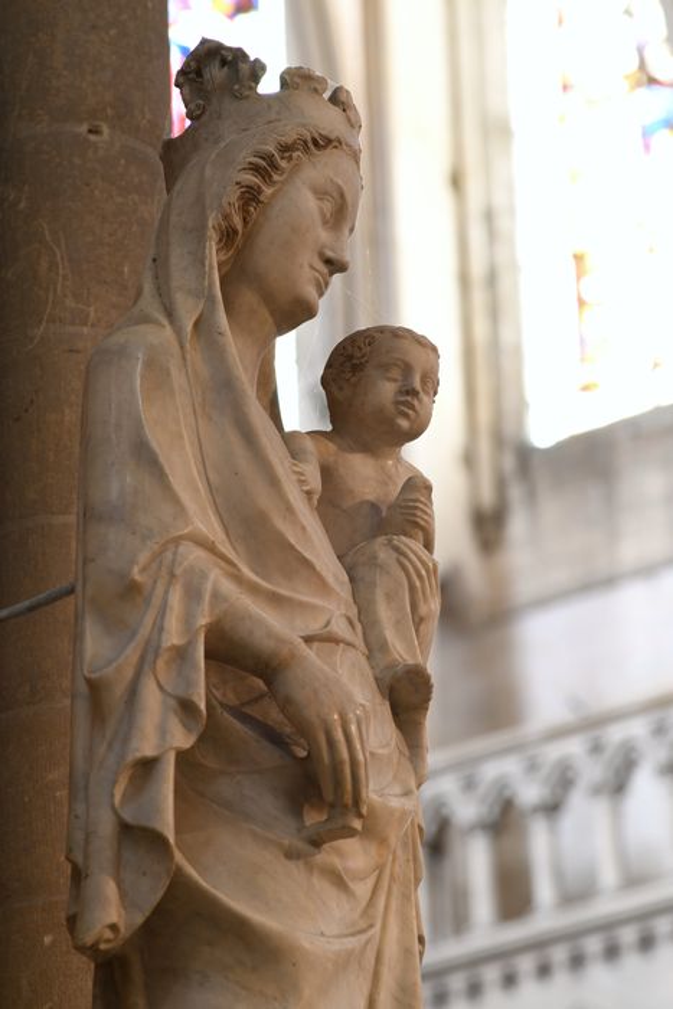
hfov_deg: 7.6
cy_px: 504
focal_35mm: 180
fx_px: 5045
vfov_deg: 11.4
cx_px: 336
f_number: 9
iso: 64
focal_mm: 180
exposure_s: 2
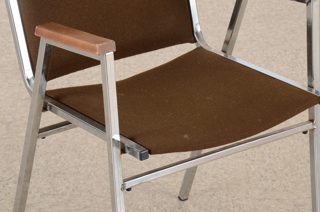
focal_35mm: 158
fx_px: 1397
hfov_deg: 13.1
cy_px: 106
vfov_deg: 8.7
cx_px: 160
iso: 125
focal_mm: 105
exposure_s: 1/125
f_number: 13
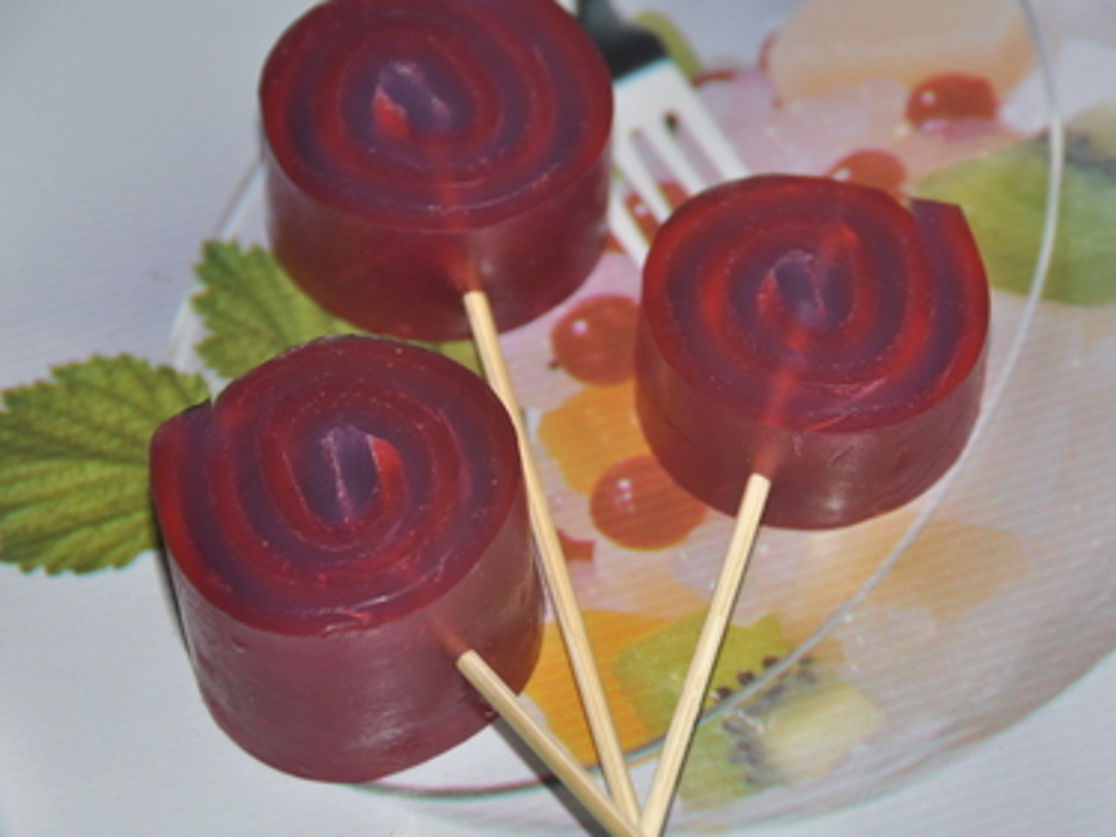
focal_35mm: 182
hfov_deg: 10.9
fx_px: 5852
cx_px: 601
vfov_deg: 8.2
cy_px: 407
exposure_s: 1/60
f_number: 5.3
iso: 500
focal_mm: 105
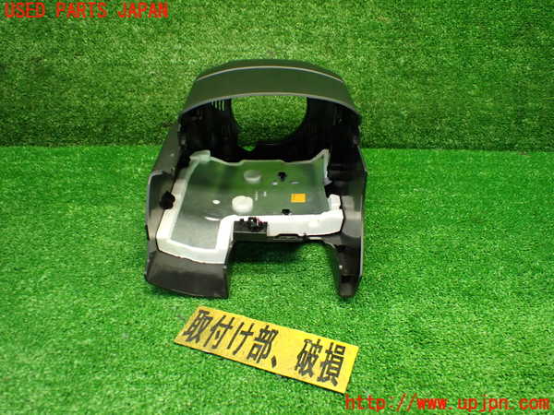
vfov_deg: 46.8
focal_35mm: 30
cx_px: 277
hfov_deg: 60.0
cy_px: 208
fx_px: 480
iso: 800
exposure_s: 1/125
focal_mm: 5.4
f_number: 2.3
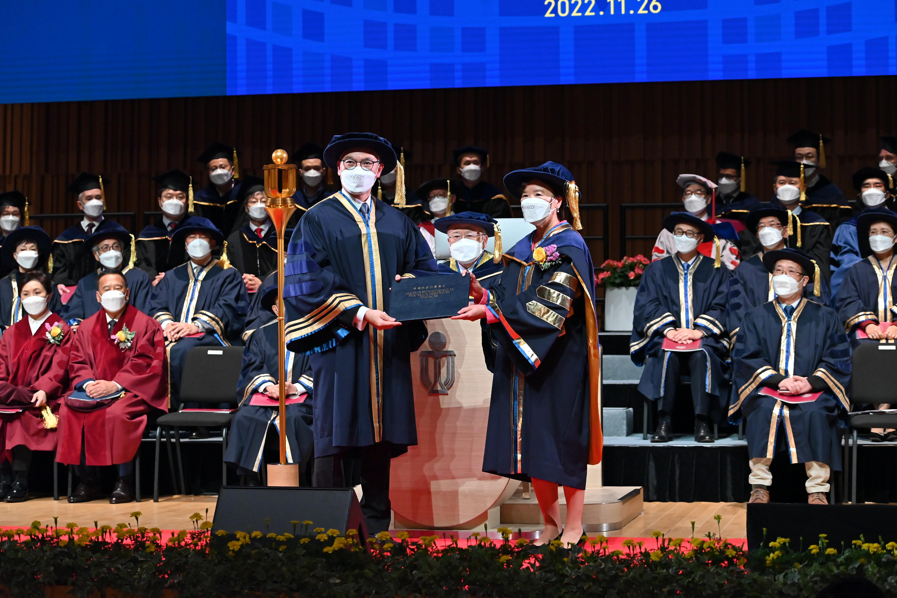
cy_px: 299
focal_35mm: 80
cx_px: 448
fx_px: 1993
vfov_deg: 17.1
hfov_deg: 25.4
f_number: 5.6
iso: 3200
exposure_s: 1/250
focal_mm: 80
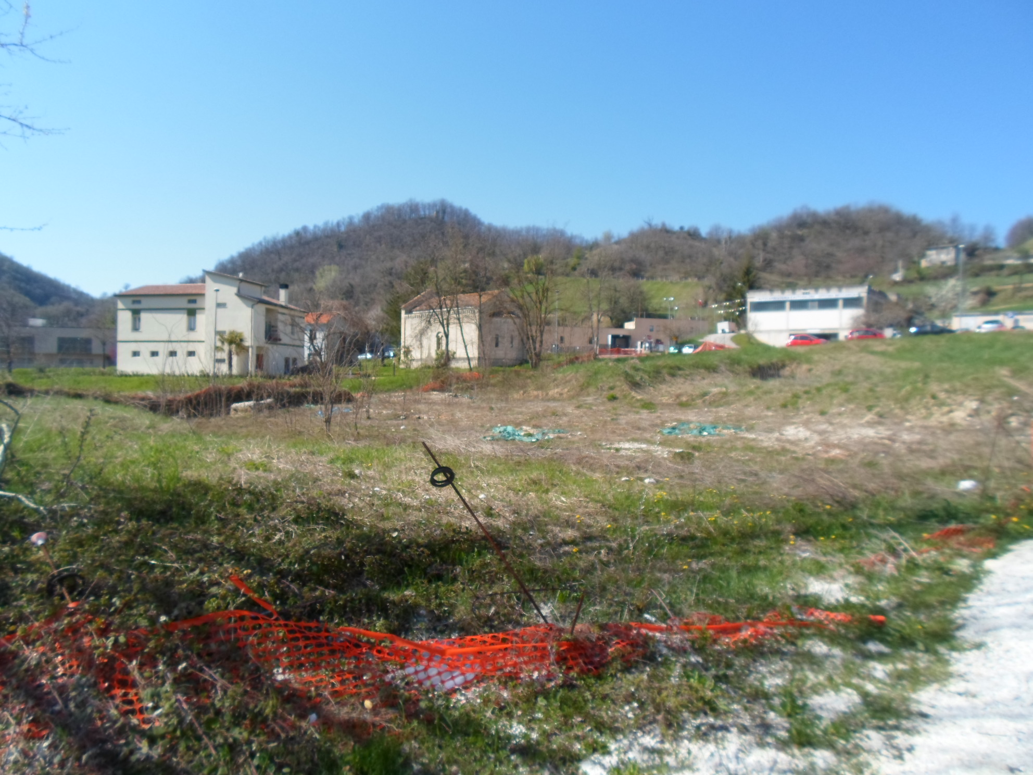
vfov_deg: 54.9
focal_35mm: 25
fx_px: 746
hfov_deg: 69.4
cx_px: 516
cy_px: 388
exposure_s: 1/1000
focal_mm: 4.5
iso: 80
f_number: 2.5
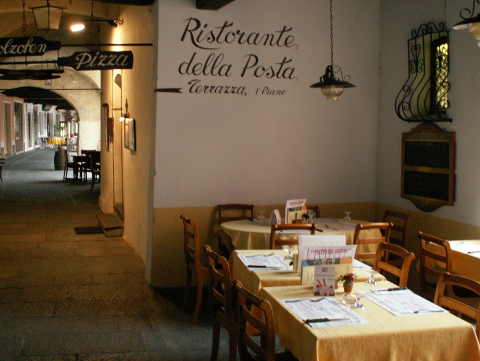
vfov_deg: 35.1
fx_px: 569
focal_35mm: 41
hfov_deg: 45.6
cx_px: 208
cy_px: 153
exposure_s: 1/13
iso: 160
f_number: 2.8
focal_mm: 5.86
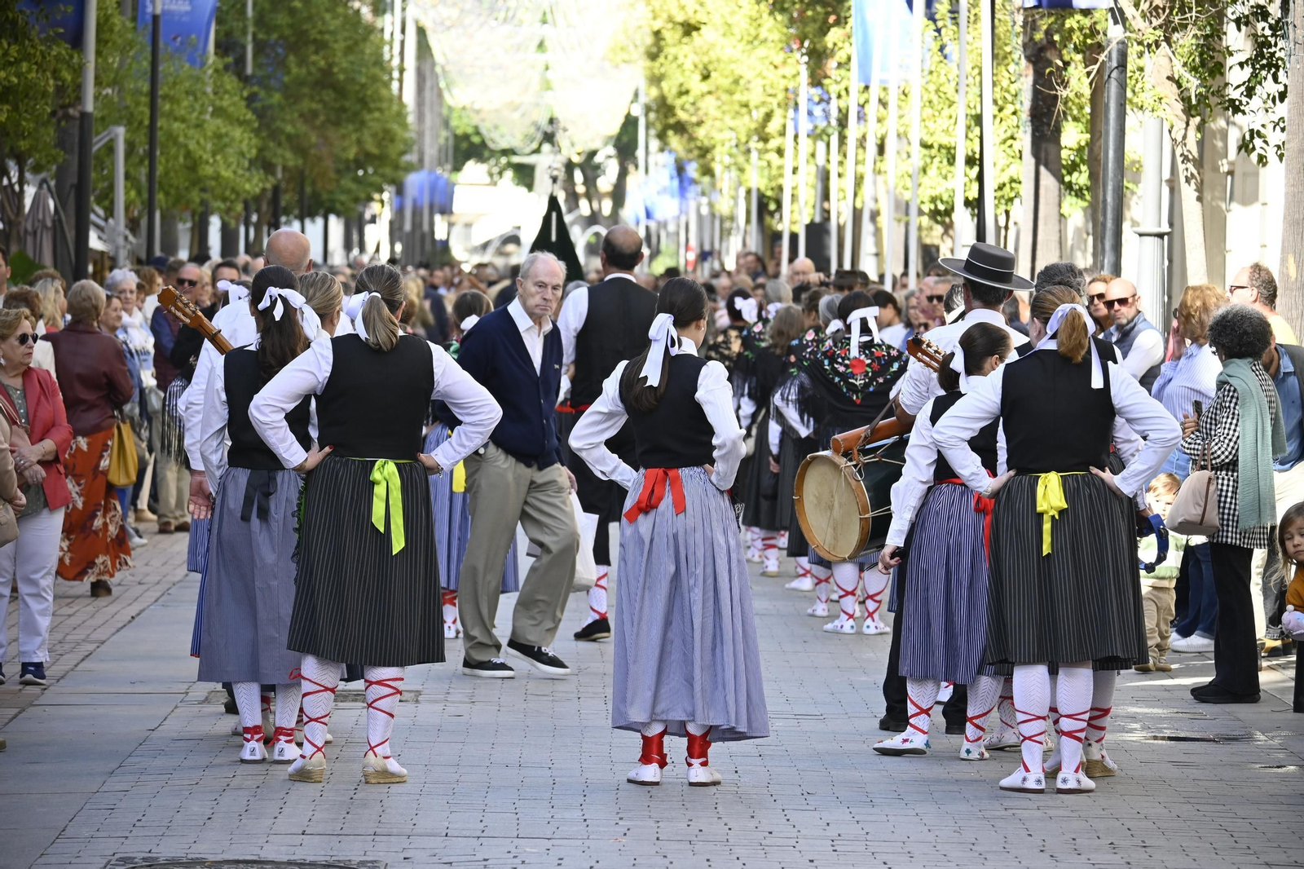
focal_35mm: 195
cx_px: 652
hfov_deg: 10.6
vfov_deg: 7.0
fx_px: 7061
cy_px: 434
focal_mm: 130
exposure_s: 1/320
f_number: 5.3
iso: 320
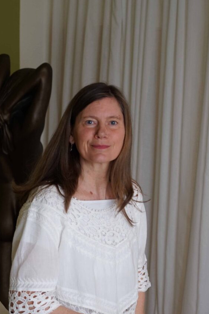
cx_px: 71
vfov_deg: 21.2
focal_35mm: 96
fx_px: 836
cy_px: 202
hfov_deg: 14.2
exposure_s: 1/160
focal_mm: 55
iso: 640
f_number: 4
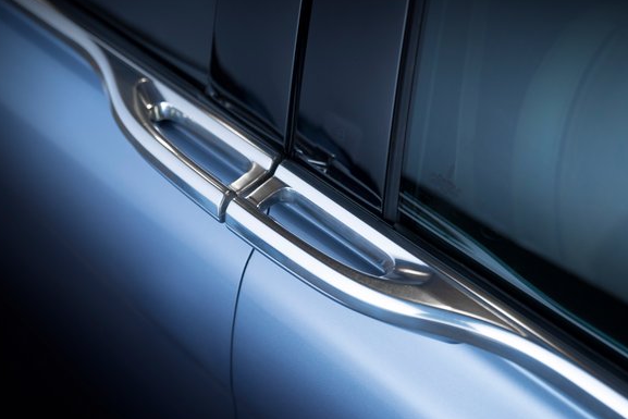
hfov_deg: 37.5
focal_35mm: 53
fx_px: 925
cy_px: 213
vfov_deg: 25.5
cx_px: 312
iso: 800
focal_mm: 51
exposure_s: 1/40
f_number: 2.8
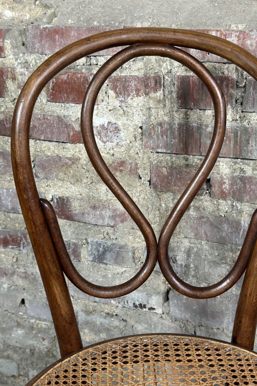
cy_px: 190
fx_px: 578
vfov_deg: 36.9
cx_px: 154
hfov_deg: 25.0
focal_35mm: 54
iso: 200
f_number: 1.78
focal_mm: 6.86
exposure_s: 1/50
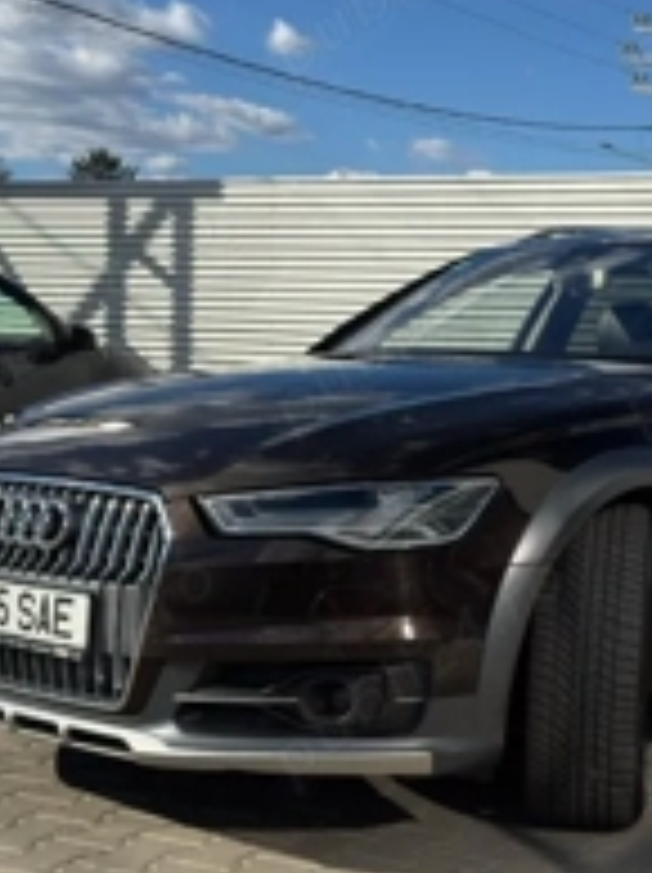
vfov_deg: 30.3
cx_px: 508
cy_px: 374
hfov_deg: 22.6
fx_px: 1611
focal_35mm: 64
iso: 100
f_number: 1.78
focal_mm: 6.76
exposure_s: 1/9434
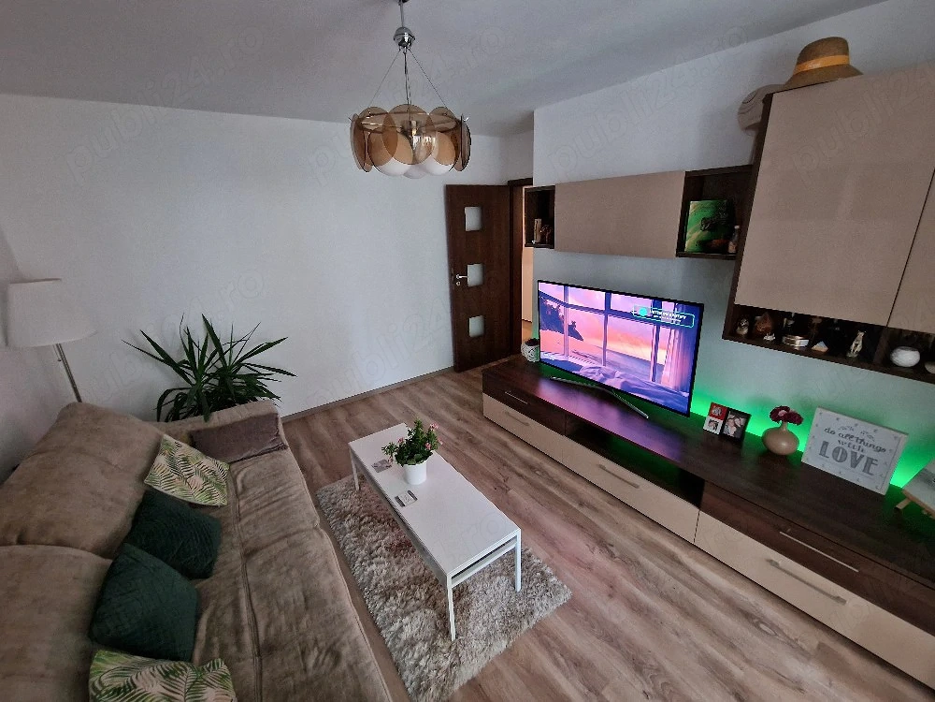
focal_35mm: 13
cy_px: 351
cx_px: 468
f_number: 2.2
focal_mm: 2.2
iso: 640
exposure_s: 1/25
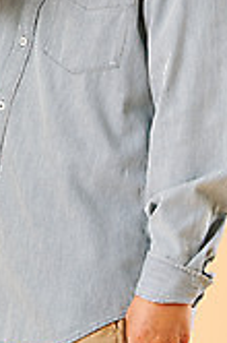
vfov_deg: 4.7
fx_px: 4131
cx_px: 48
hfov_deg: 3.1
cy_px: -10
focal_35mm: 435
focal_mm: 180
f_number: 8
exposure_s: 1/125
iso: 100
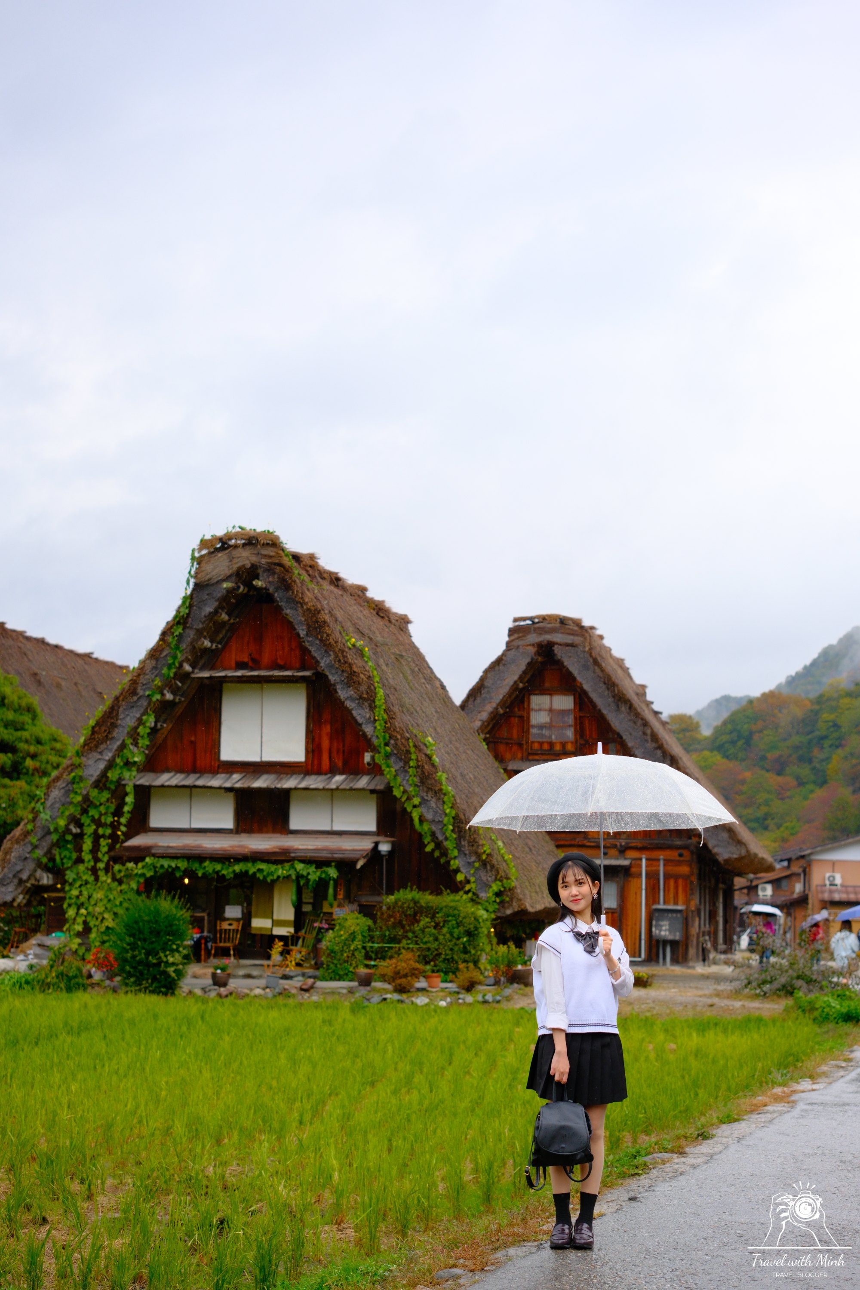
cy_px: 645
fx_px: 1792
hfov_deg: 27.0
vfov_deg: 39.6
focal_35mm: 50
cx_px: 430
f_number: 2.5
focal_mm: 33
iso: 500
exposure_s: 1/2500
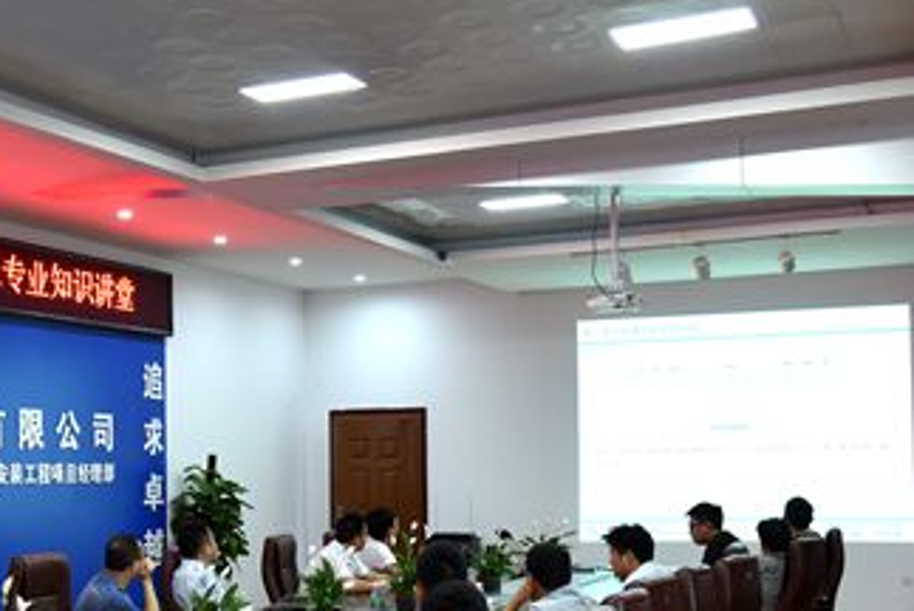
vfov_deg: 25.9
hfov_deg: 36.8
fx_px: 1321
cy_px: 414
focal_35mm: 52
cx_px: 184
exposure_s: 1/60
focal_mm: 24
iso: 1800
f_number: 4
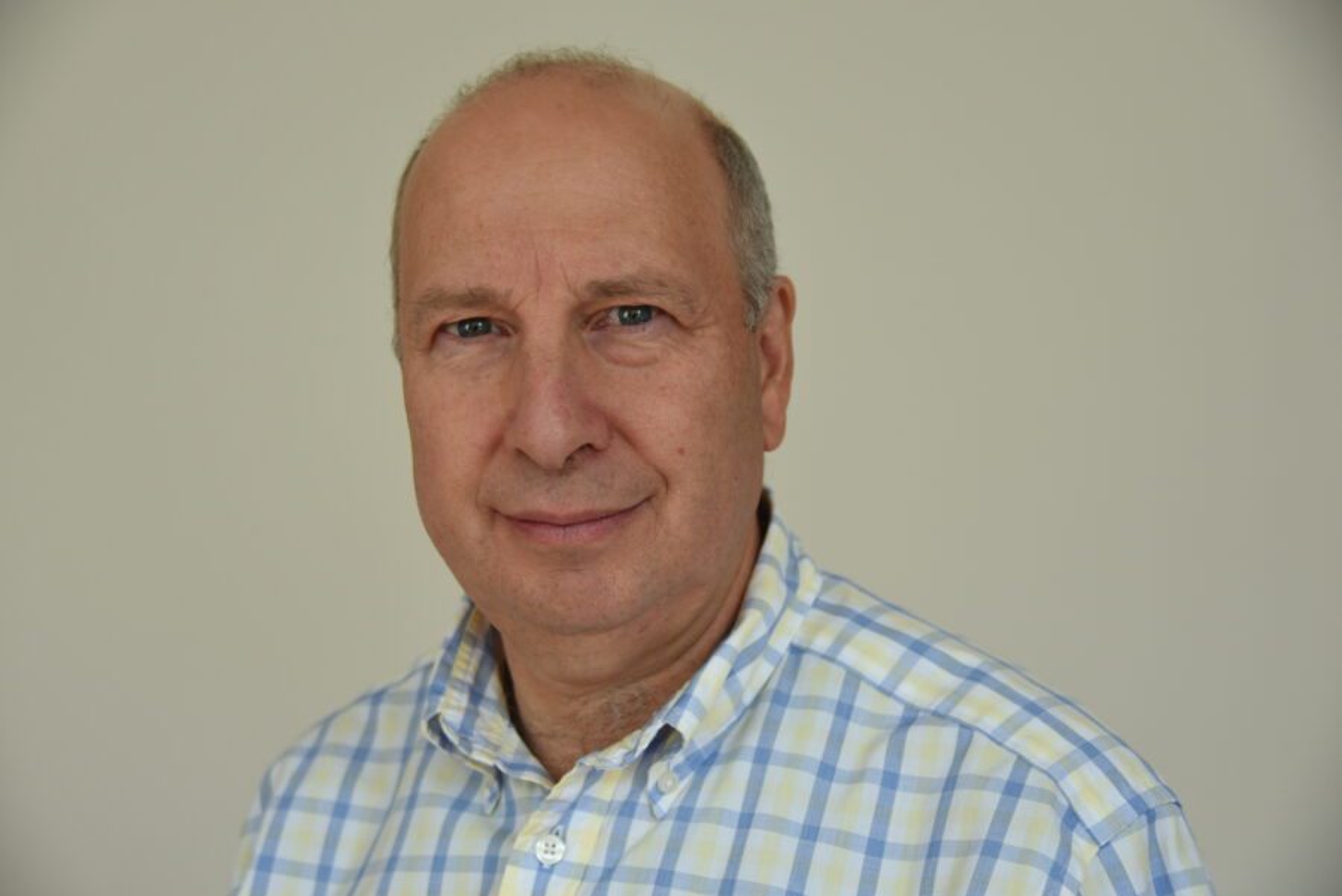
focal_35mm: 82
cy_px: 448
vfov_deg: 16.7
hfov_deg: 24.8
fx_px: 3058
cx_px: 671
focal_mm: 82
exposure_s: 1/125
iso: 400
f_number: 5
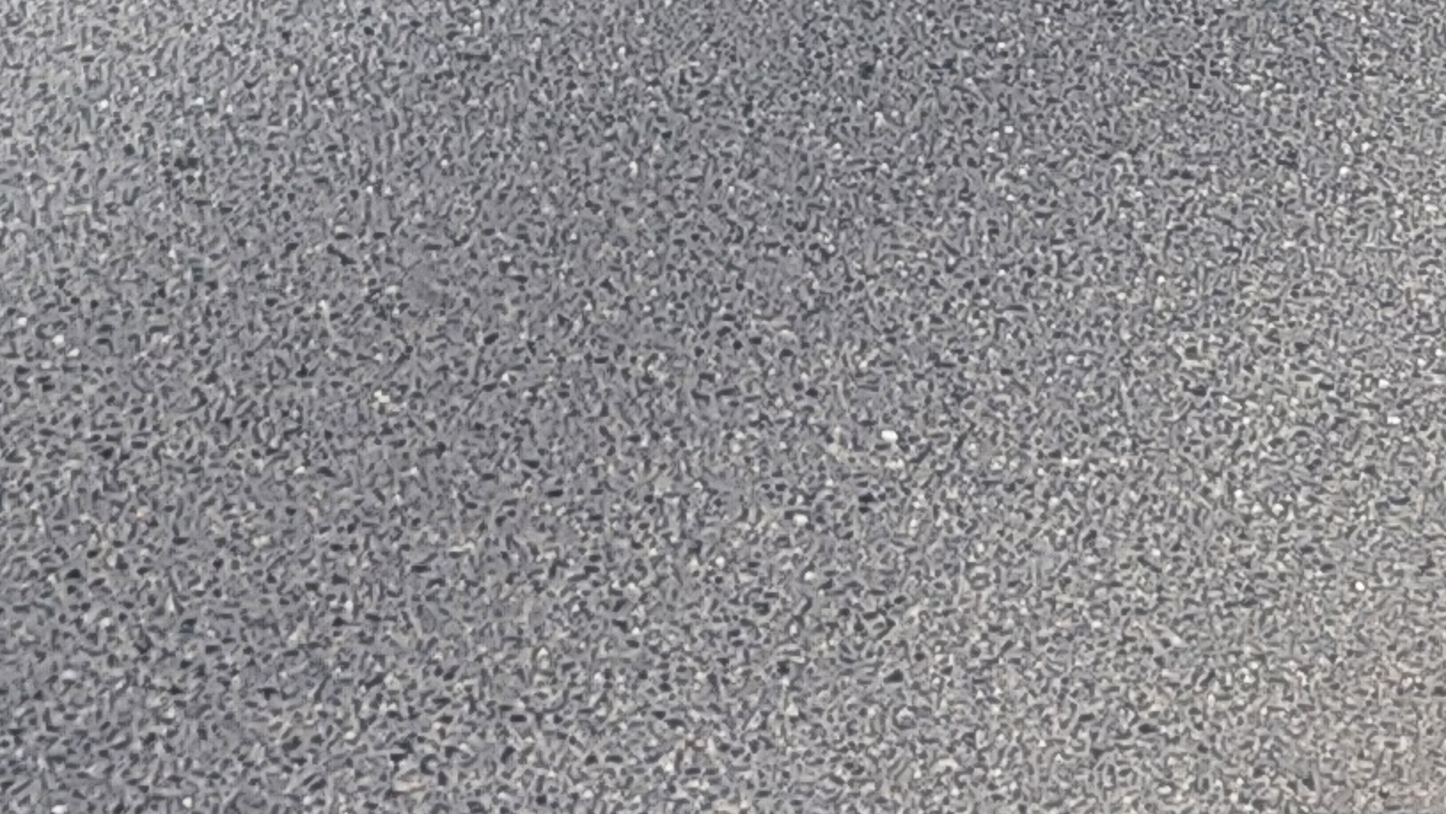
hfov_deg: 15.4
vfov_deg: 7.5
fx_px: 5331
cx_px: 829
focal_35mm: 139
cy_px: -1715
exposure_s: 1/2145
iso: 40
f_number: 1.8
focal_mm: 5.4
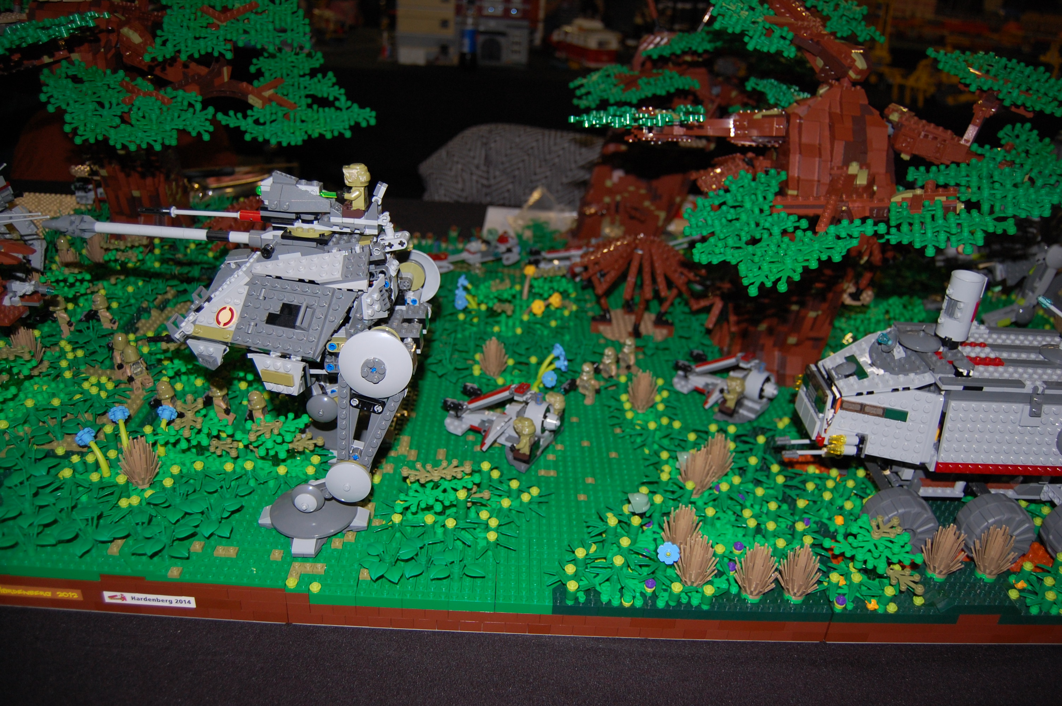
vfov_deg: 47.8
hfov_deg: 67.4
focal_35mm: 27
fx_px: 796
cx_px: 531
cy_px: 353
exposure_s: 1/60
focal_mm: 18
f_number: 3.5
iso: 400
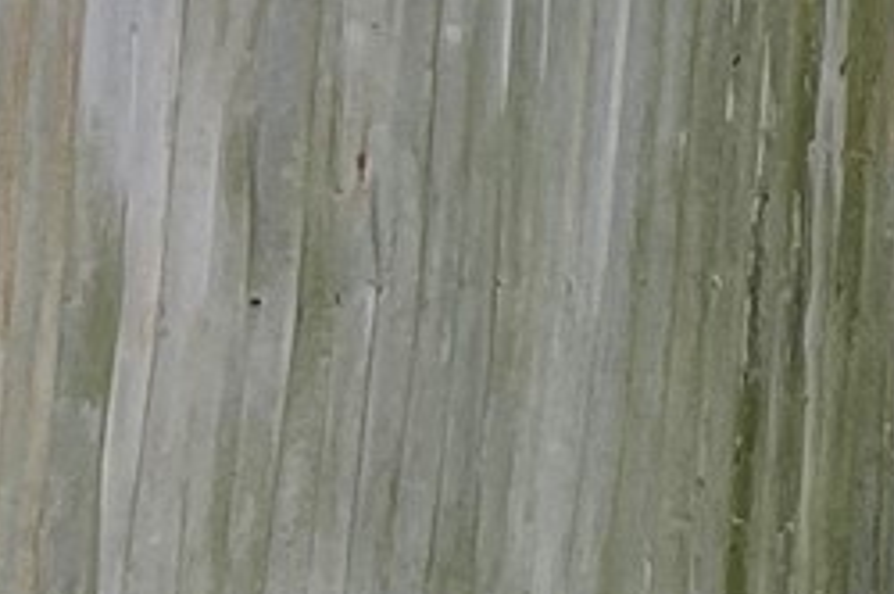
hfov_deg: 7.7
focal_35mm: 208
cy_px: -326
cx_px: 3233
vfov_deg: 6.5
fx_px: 5159
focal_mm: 5.1
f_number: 1.6
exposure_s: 1/992
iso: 50
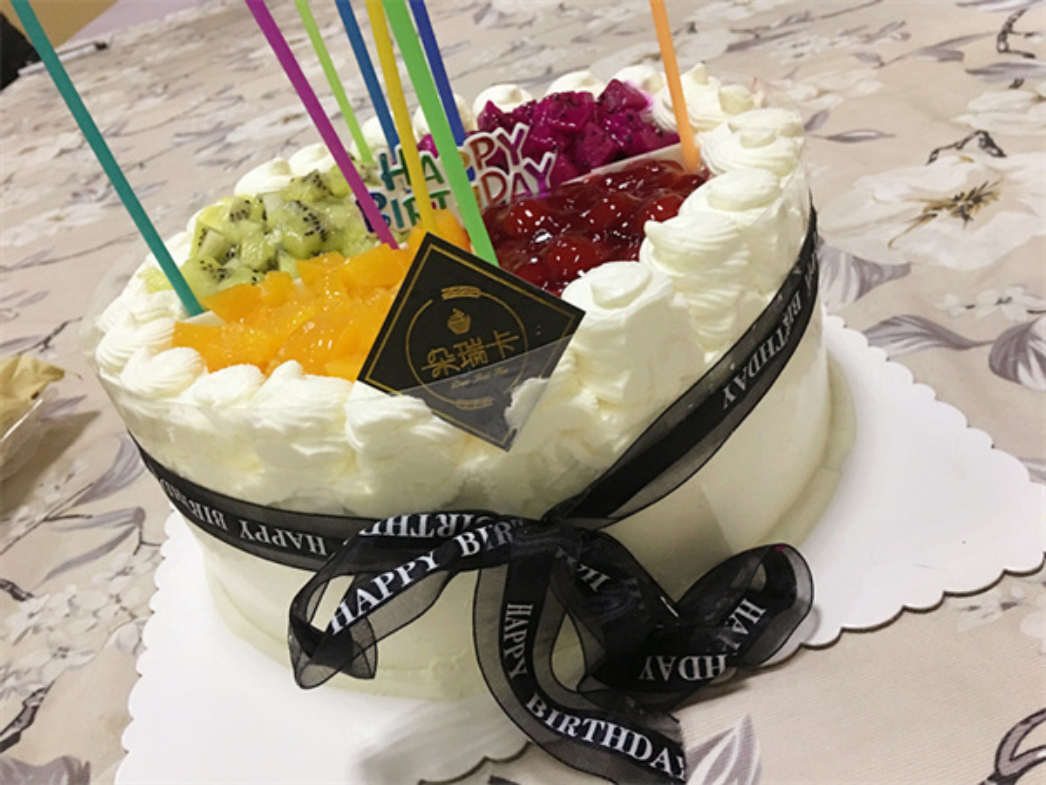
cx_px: 523
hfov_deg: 61.7
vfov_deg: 48.2
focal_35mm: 29
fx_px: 876
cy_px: 392
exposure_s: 1/8
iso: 100
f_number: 2.2
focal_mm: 4.15
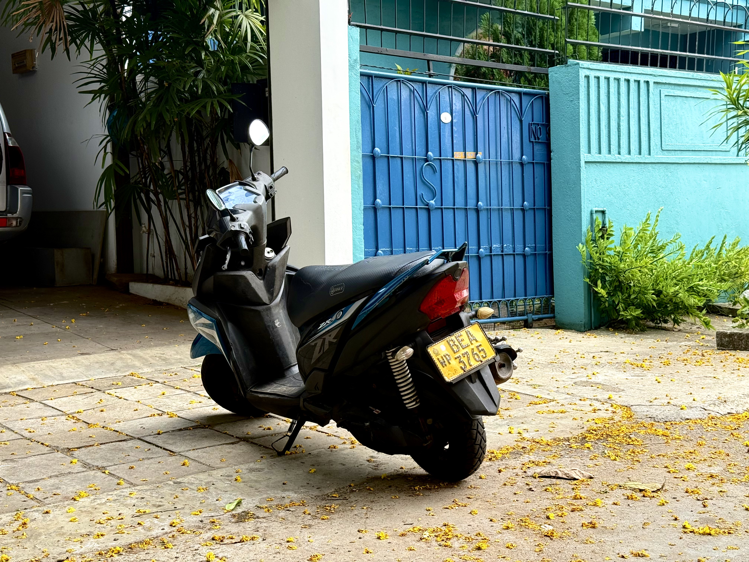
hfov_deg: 39.7
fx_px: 1039
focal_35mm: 48
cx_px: 374
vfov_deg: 30.3
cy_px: 281
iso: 100
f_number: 1.78
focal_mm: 6.76
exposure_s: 1/469
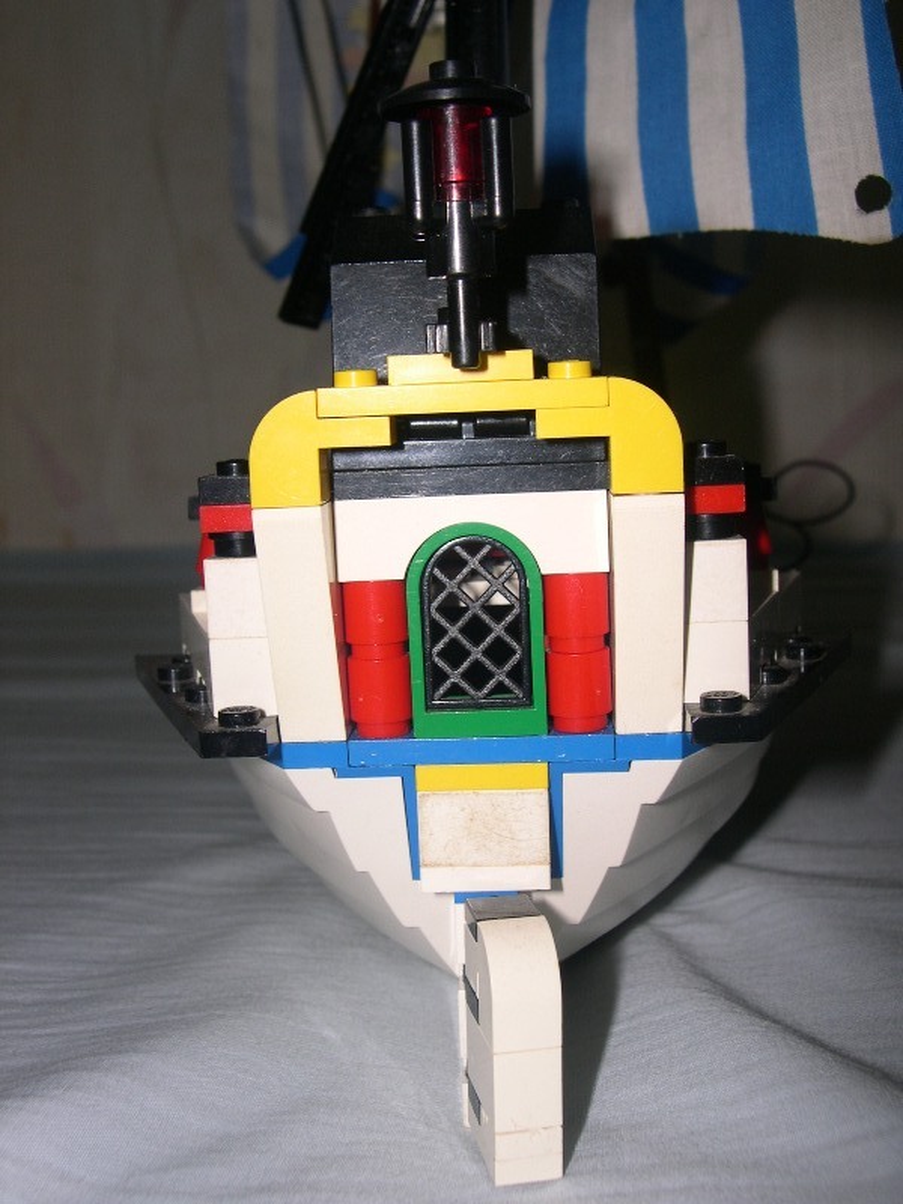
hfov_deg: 37.7
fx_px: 1322
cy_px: 602
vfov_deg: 49.0
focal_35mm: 38
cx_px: 452
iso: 100
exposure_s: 1/60
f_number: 7.6
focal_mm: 8
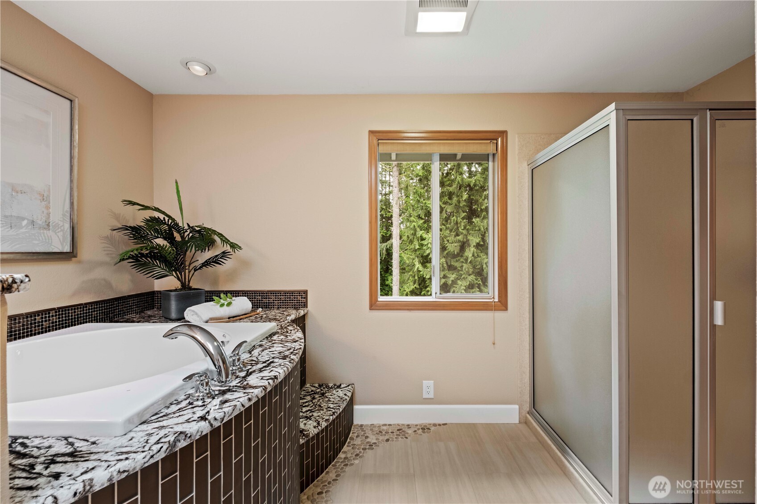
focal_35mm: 15
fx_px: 315
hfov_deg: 100.4
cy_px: 252
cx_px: 378
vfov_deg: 77.3
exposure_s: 2.5
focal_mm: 10
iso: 320
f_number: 8
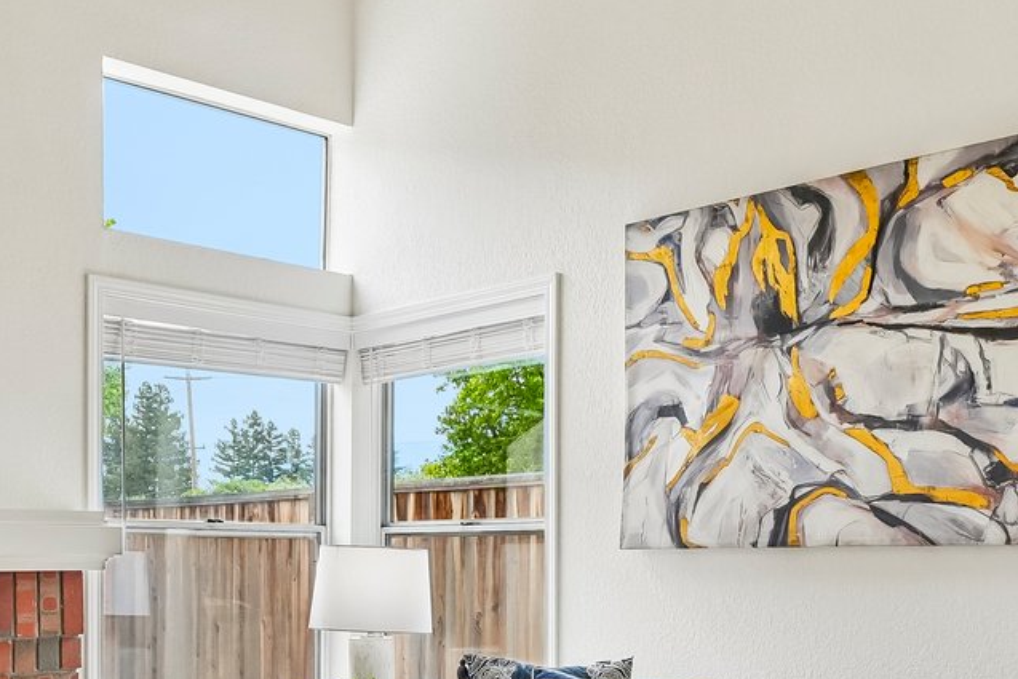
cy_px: 562
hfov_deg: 43.6
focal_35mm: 45
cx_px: 508
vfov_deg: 29.1
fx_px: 1273
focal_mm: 14
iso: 640
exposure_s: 1/60
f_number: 8
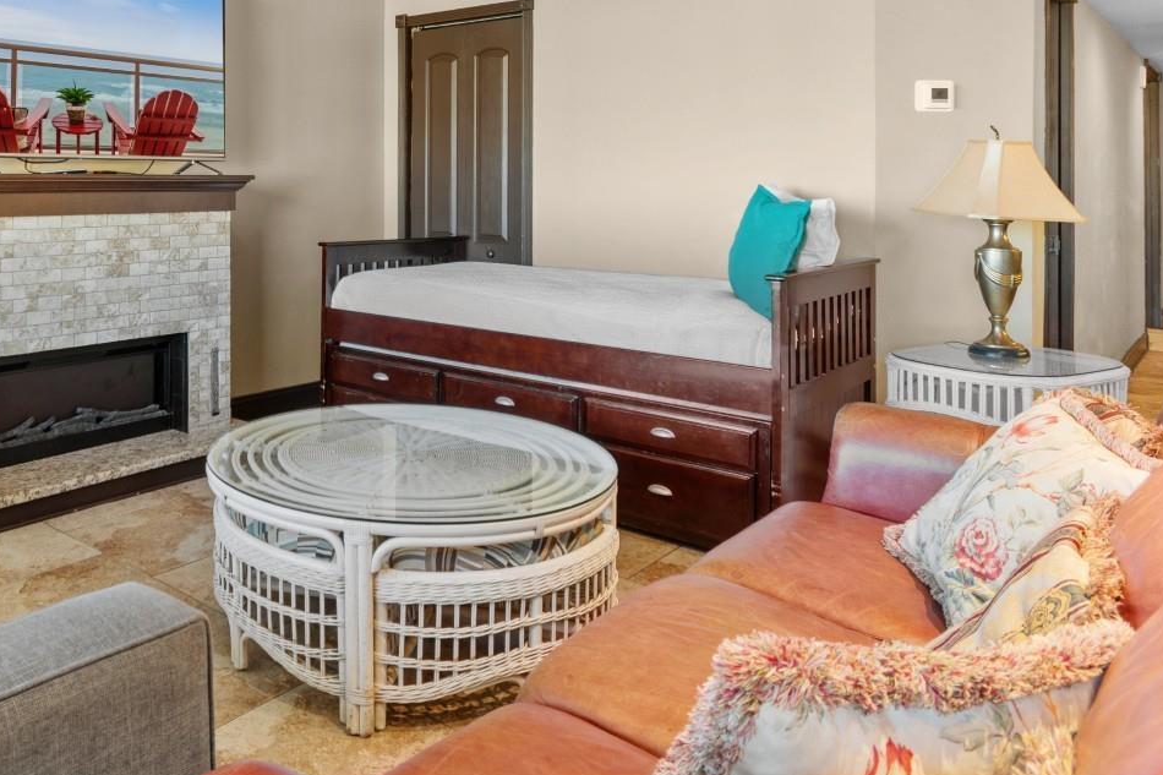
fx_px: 937
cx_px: 320
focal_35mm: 29
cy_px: 171
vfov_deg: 43.2
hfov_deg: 60.8
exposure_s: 1/1.25
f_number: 4.8
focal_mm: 11.5
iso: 100
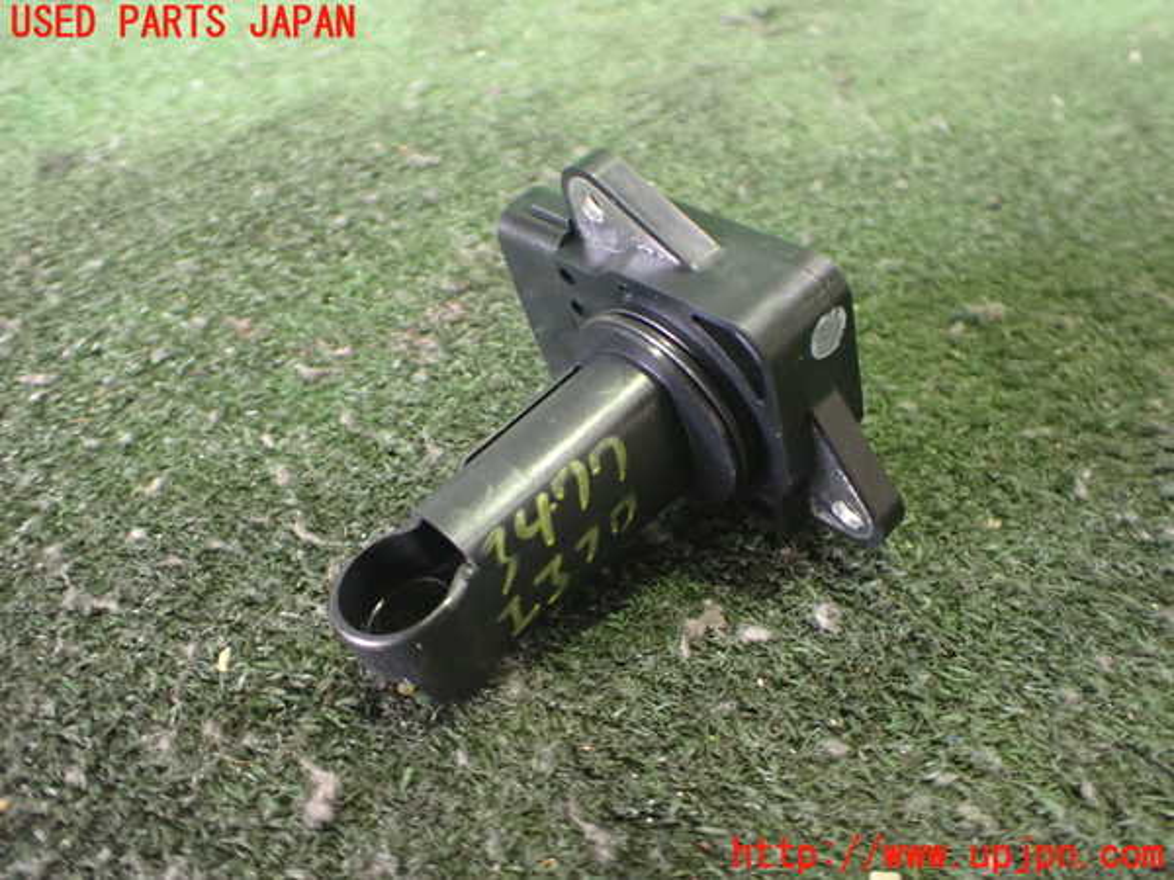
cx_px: 587
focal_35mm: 30
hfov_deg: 60.0
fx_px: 1017
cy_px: 440
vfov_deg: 46.8
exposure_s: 1/30
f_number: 2.3
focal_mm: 5.4
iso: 1000
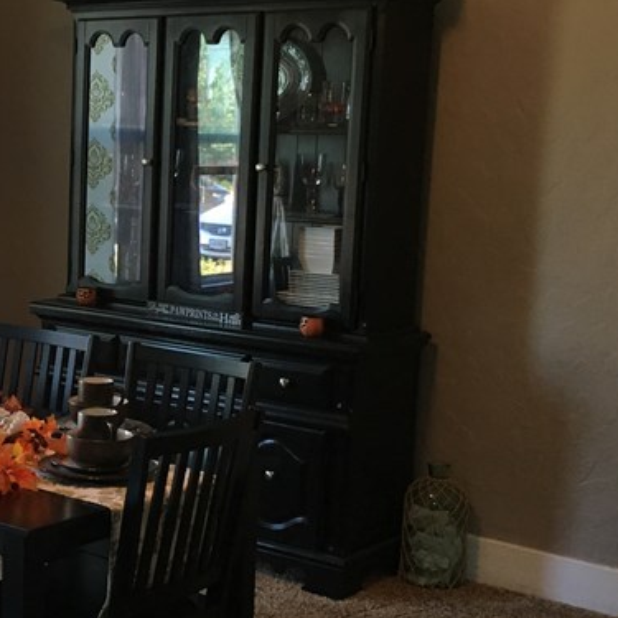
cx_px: -16
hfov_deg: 23.5
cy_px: 333
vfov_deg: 24.6
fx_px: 1414
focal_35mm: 70
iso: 100
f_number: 2.2
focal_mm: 4.15
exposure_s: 1/30
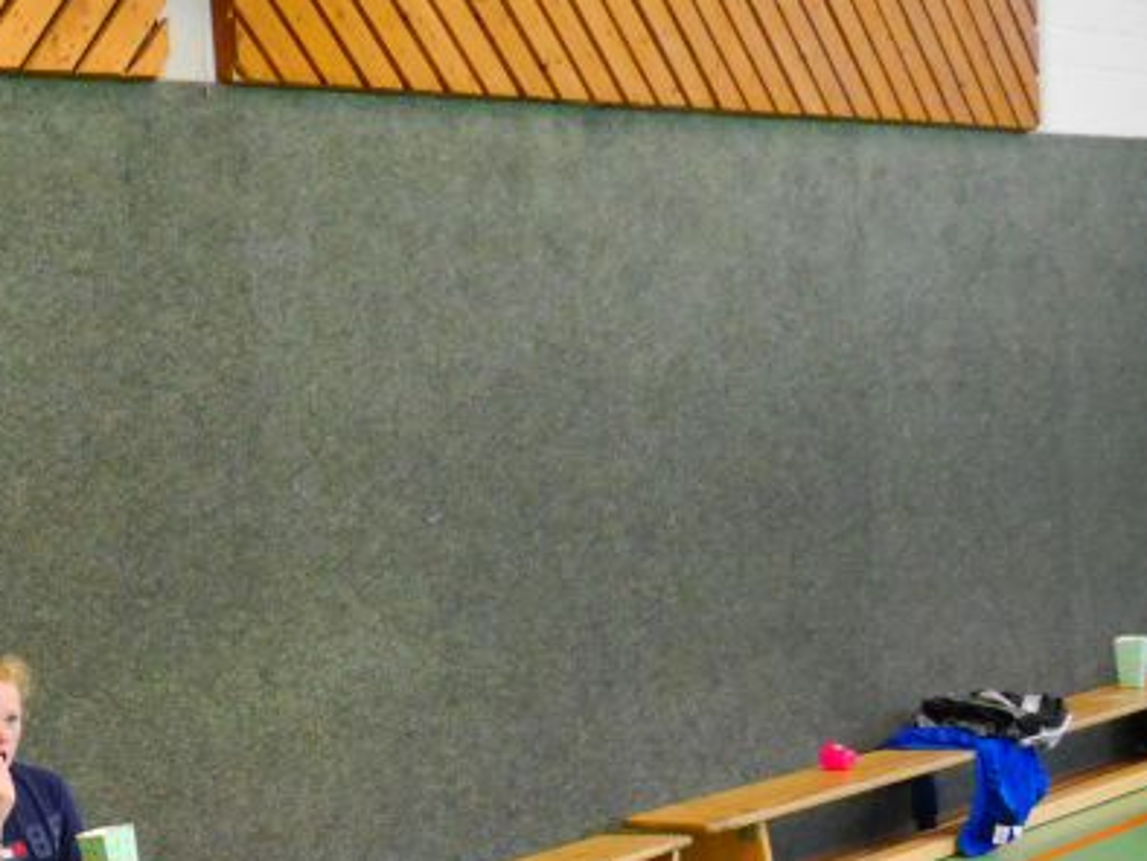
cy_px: 806
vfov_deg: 20.3
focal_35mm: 71
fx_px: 2354
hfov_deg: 24.4
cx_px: -288
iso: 2500
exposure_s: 1/60
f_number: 3.5
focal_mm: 14
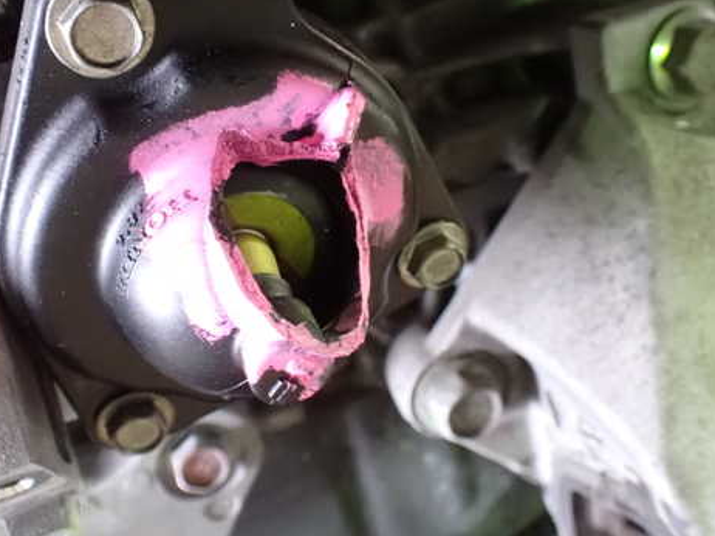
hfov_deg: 47.8
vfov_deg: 36.7
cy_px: 231
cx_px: 320
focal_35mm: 39
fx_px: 805
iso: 1600
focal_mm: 5.4
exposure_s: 1/25
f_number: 2.3
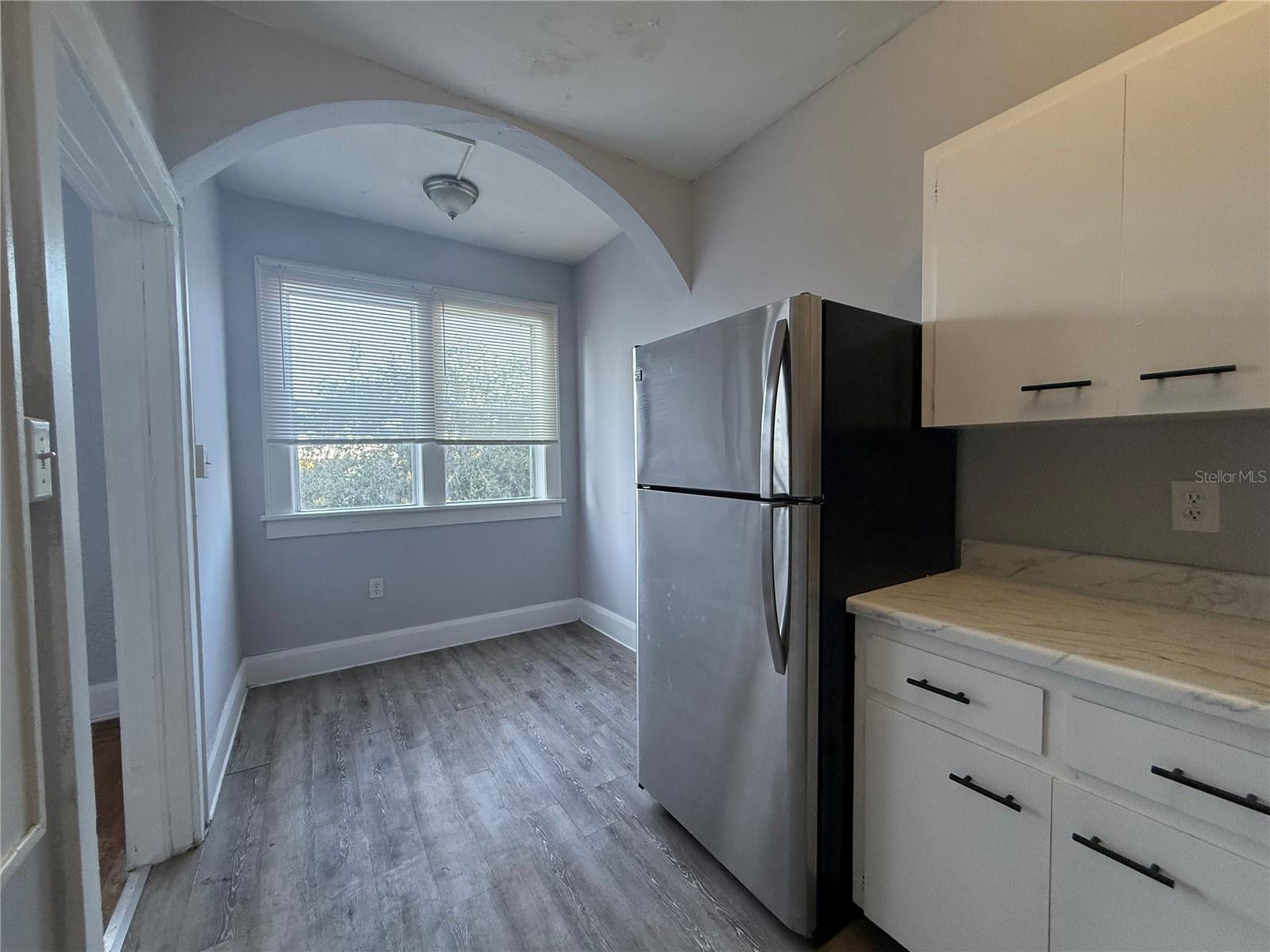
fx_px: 514
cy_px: 476
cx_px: 635
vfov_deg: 85.7
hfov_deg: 102.1
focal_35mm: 14
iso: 250
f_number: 2.2
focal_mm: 2.22
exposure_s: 1/120
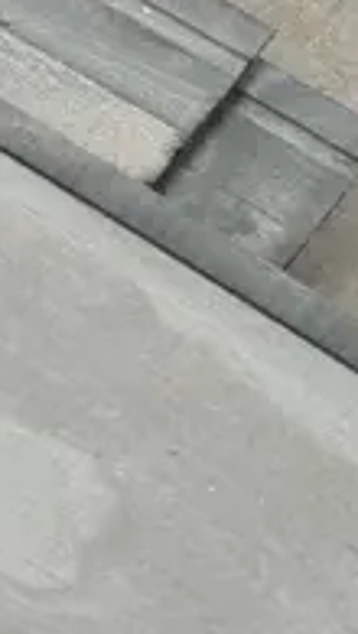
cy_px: 270
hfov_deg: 6.4
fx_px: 2408
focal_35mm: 143
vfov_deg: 15.0
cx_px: -1188
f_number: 1.8
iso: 125
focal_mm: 7
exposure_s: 1/100
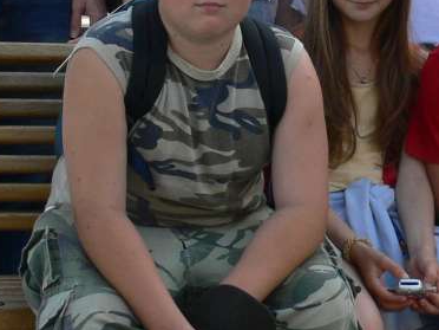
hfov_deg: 16.0
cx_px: 301
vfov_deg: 12.0
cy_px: 99
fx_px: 1560
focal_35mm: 123
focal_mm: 7.4
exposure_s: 1/125
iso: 100
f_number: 5.6
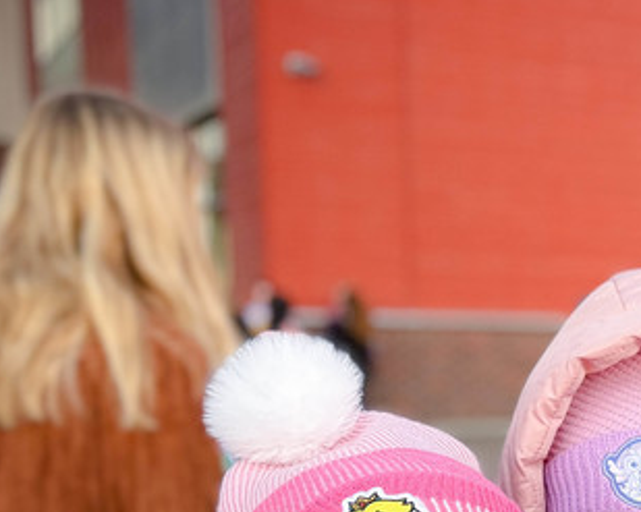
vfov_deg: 17.7
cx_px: 902
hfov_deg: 20.2
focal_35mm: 84
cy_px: 560
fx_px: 1593
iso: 125
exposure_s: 1/80
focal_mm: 5.96
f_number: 1.6
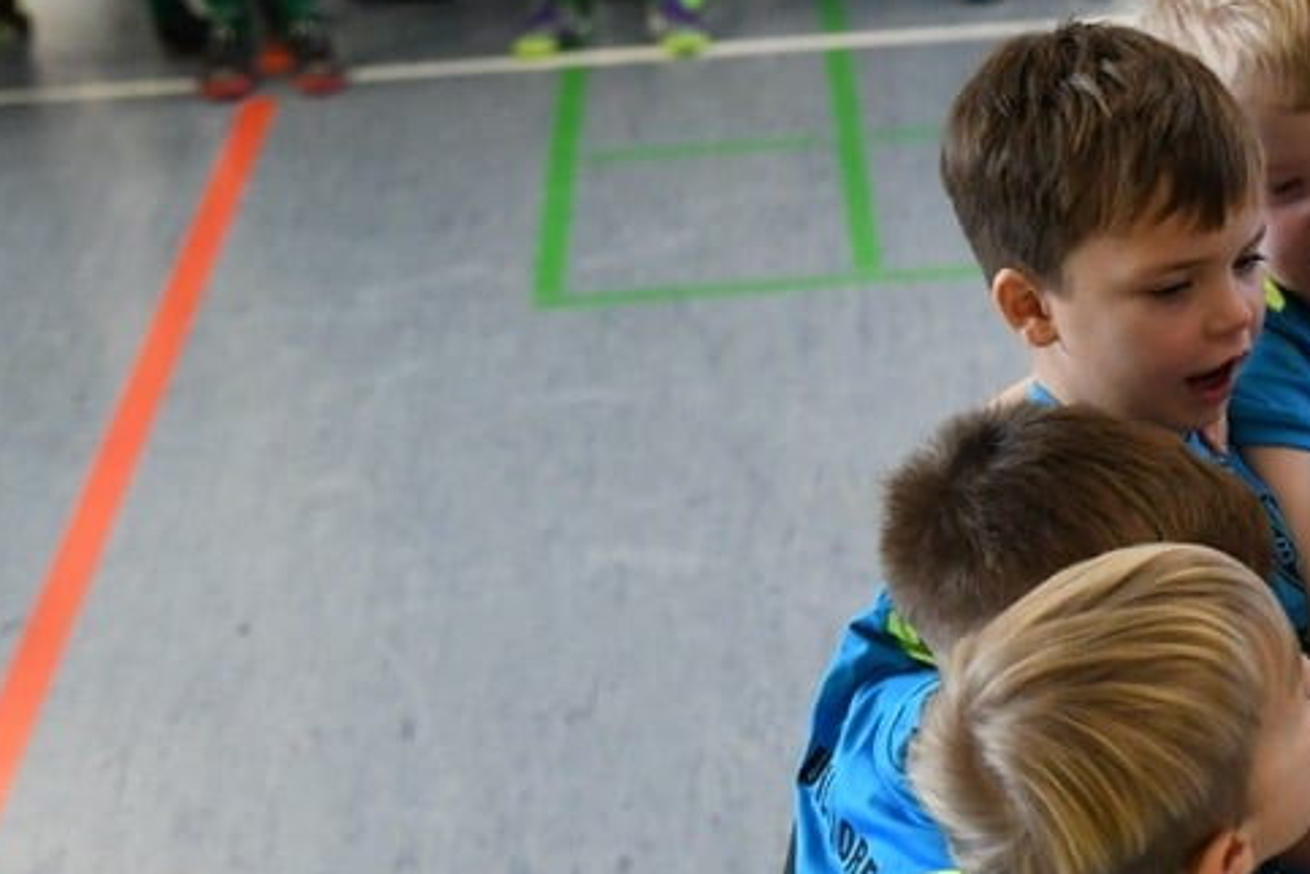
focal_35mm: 106
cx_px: 1676
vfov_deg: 12.9
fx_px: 3857
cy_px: 536
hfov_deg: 18.1
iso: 5000
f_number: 2.8
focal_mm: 40
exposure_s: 1/640
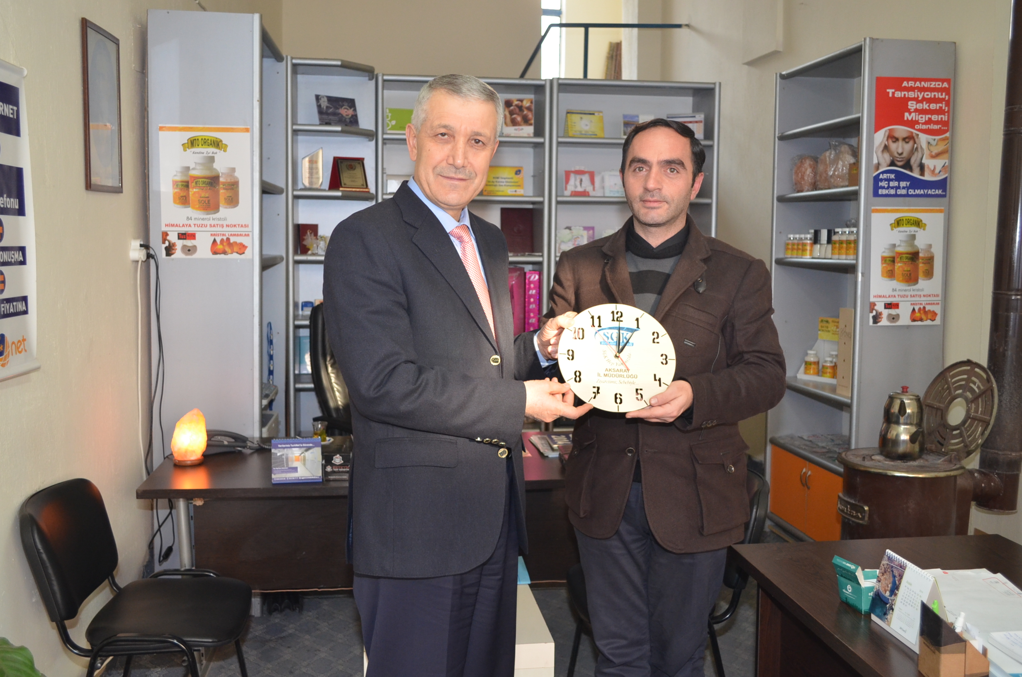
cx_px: 511
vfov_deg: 36.7
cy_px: 338
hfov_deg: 53.2
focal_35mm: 36
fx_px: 1020
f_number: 4
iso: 1000
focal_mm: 24
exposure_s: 1/60
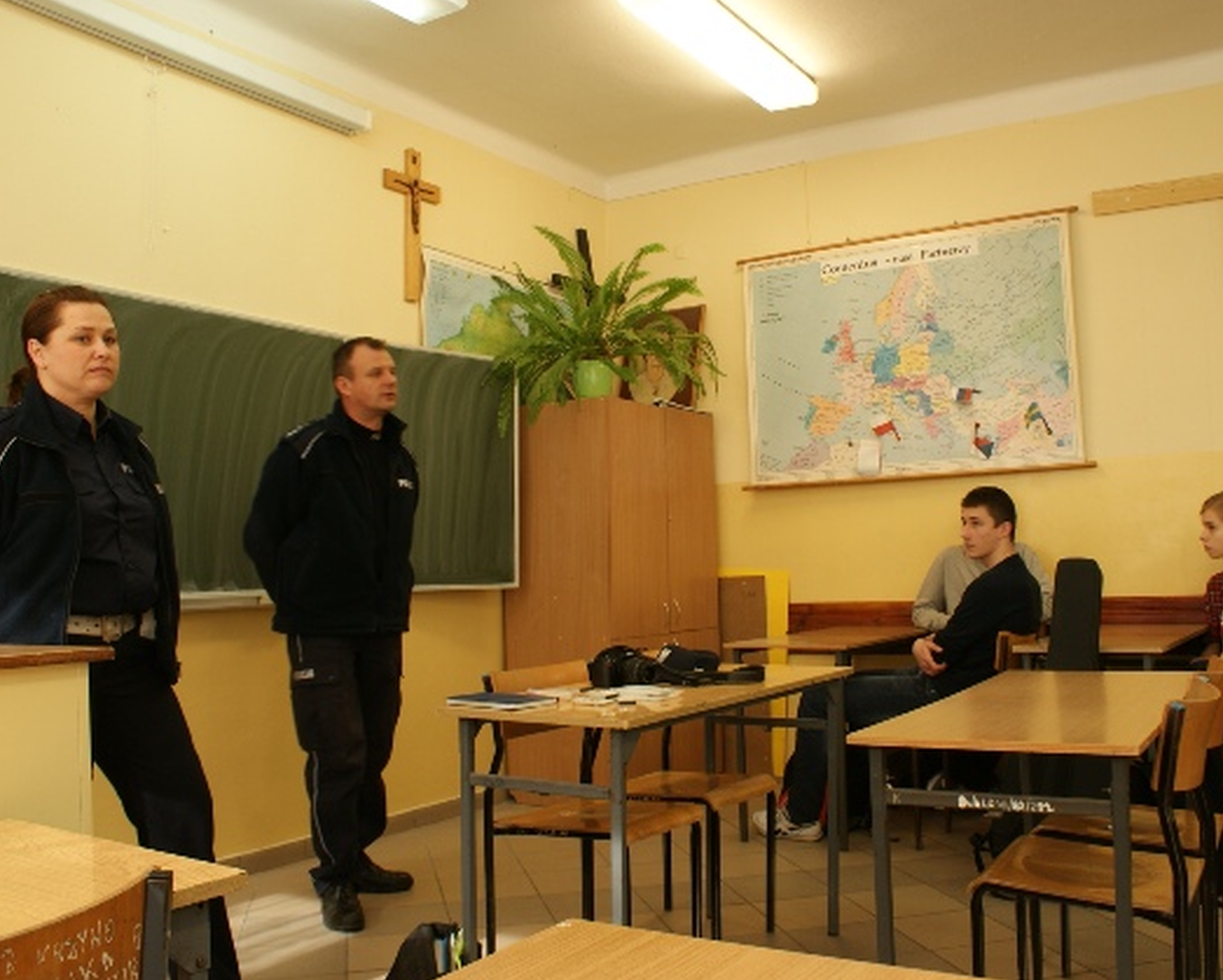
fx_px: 1123
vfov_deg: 47.1
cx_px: 671
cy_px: 495
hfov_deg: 57.0
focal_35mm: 31
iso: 100
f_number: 5.6
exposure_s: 1/13
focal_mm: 18
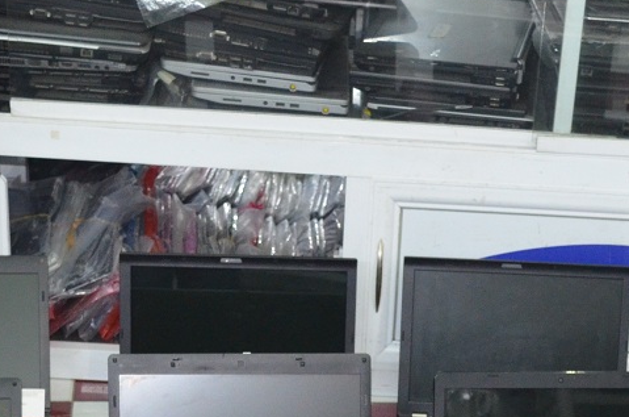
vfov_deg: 12.9
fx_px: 1778
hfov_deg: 20.0
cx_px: 427
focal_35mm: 102
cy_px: 543
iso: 1800
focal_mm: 22
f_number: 4
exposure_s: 1/60
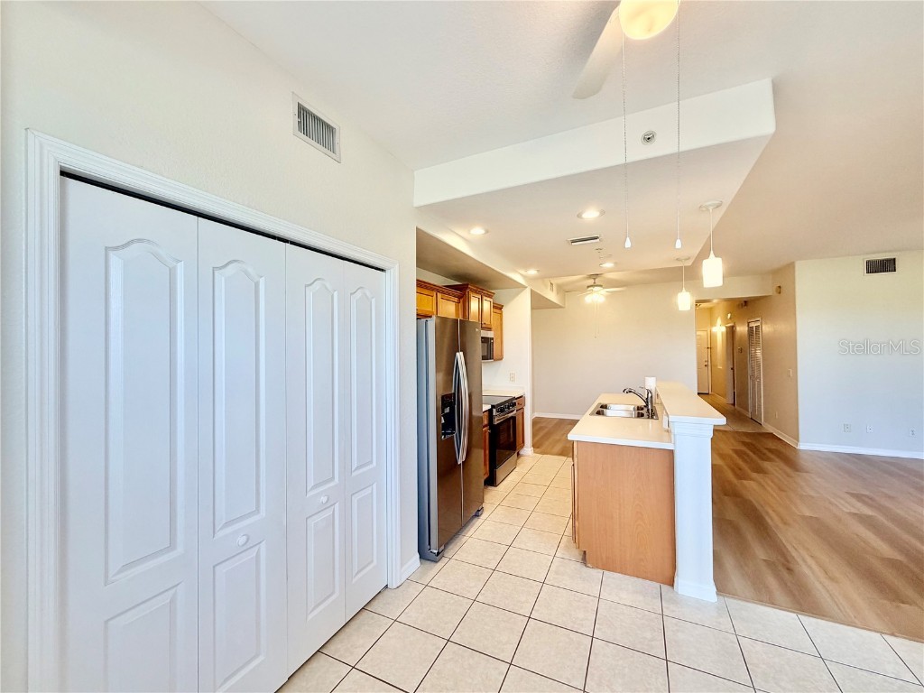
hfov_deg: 102.1
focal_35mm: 14
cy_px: 346
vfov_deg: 85.7
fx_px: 374
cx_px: 462
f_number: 2.2
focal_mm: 2.22
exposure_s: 1/120
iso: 80
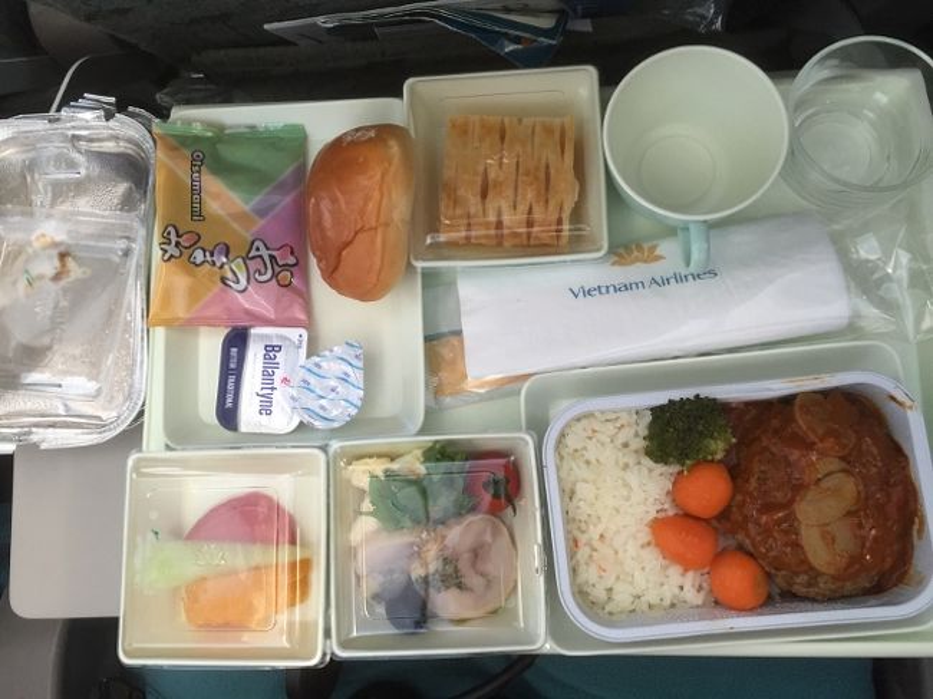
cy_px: 350
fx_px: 781
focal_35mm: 29
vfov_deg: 48.2
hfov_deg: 61.7
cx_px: 466
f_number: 2.2
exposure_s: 1/30
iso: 125
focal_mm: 4.15
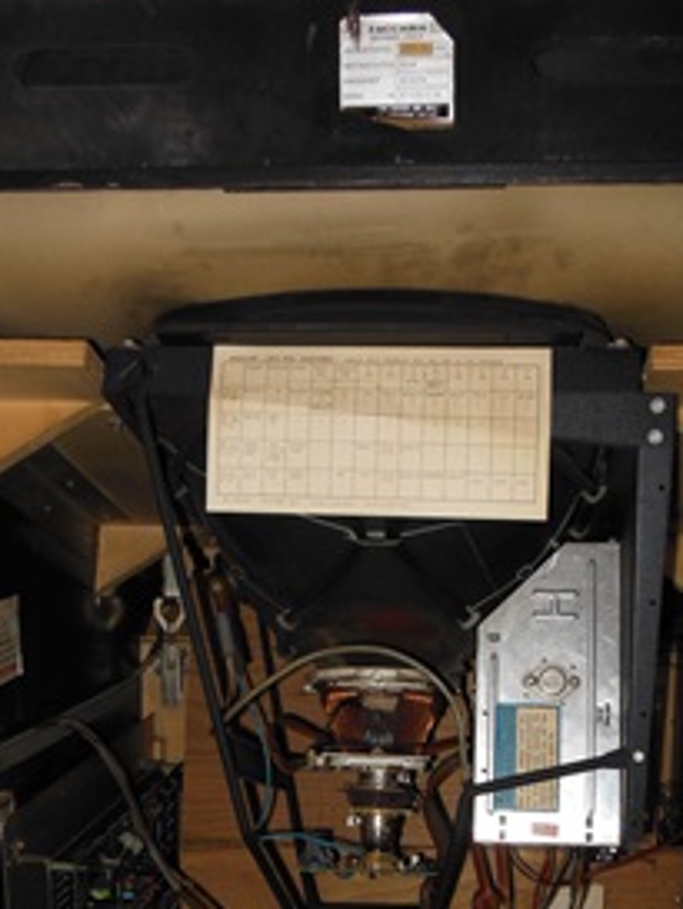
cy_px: 693
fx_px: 1078
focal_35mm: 41
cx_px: 376
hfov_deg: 35.1
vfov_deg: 44.1
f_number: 3.2
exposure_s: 1/25
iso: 125
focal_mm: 4.5
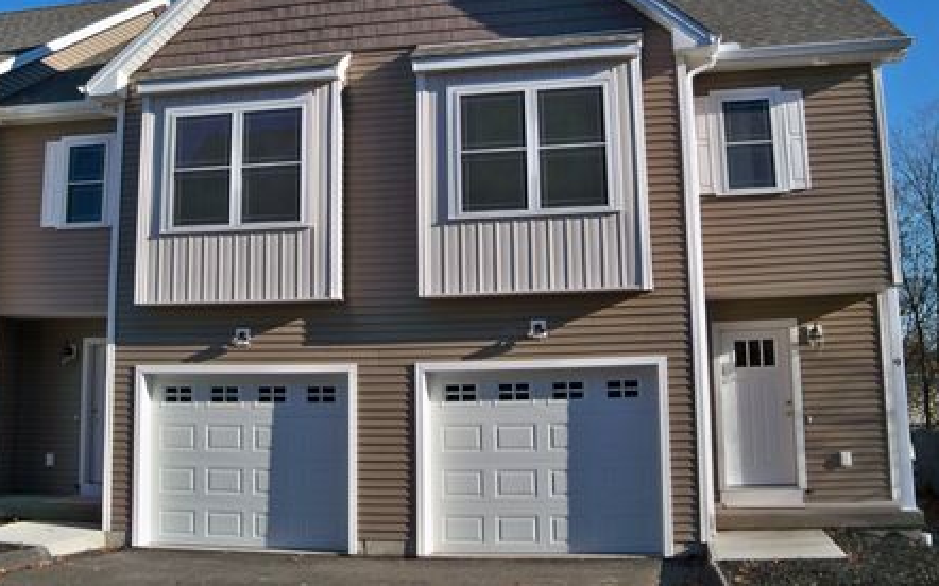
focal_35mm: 42
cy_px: 205
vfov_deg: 30.3
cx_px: 453
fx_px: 1075
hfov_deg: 47.2
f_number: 3.5
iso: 80
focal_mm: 6.2
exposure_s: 1/500
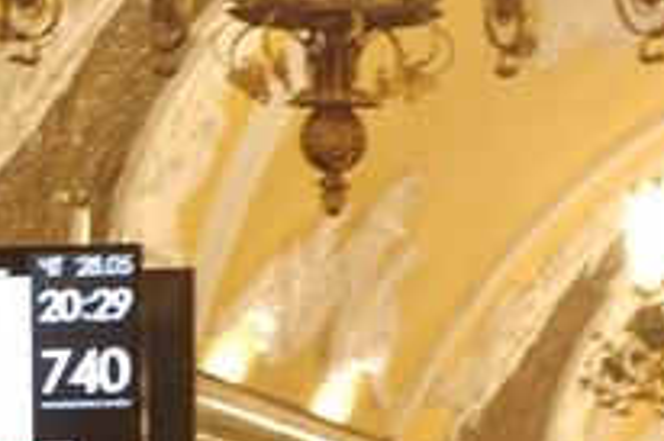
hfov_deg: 5.0
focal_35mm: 410
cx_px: 919
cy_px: 938
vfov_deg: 3.3
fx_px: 7565
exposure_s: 1/15
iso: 400
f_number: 4
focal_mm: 55
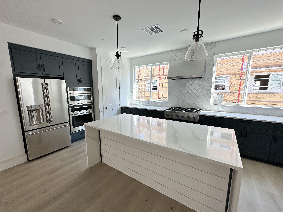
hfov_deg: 98.1
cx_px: 135
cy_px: 109
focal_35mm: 15
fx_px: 123
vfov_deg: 81.7
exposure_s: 1/99
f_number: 2.2
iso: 40
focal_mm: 2.22
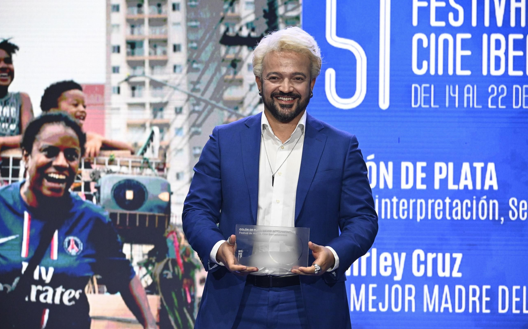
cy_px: 172
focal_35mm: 160
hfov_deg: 13.1
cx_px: 264
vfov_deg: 8.2
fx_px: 2302
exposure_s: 1/250
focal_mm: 104
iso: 2500
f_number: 6.3
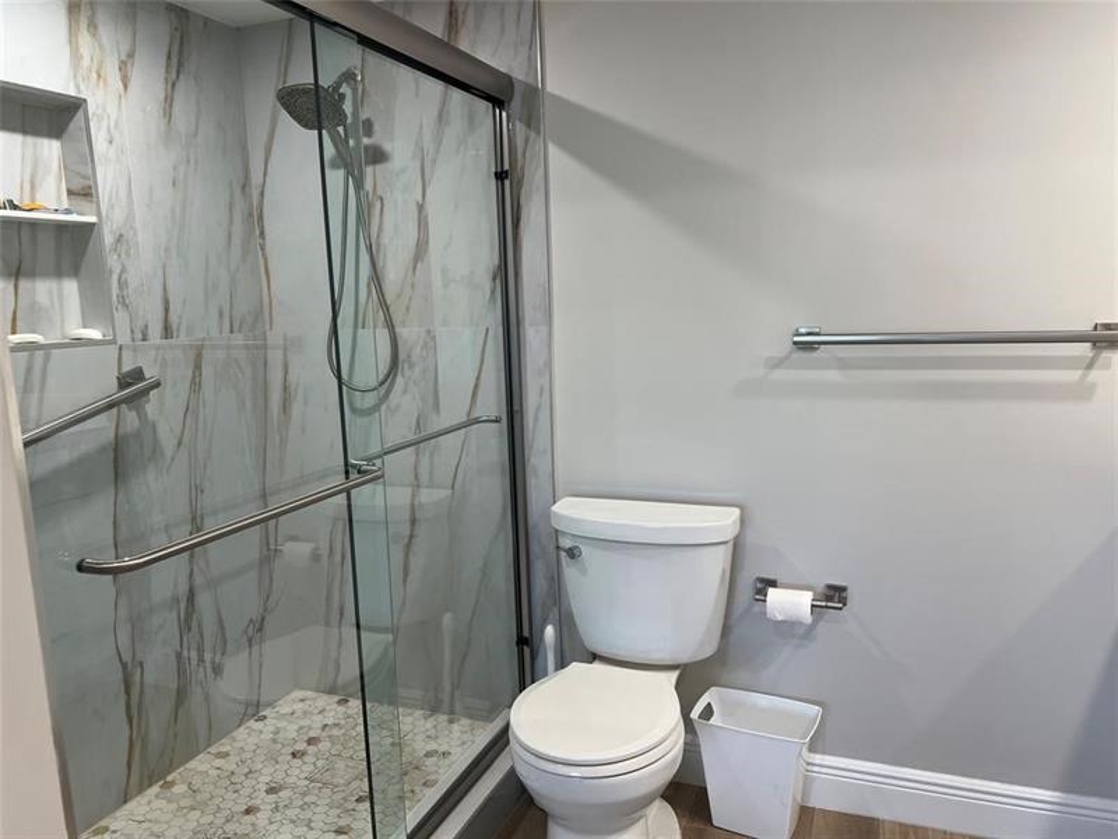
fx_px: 840
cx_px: 559
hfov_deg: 67.3
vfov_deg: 53.1
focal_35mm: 26
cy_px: 420
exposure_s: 1/120
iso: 100
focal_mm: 5.7
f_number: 1.5
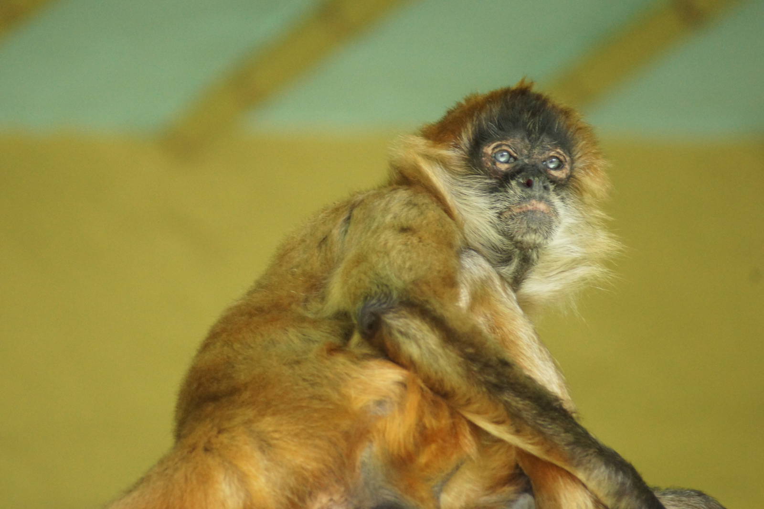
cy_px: 254
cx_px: 382
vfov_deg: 3.1
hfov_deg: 4.6
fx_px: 9545
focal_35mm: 450
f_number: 5.6
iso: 1600
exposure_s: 1/125
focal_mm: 300
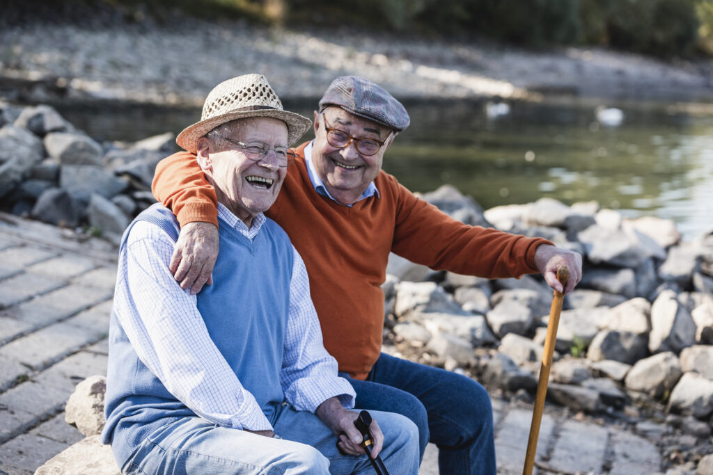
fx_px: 1703
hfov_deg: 23.6
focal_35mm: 86
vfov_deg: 15.9
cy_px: 238
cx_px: 356
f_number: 3.5
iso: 200
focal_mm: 86
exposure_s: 1/500
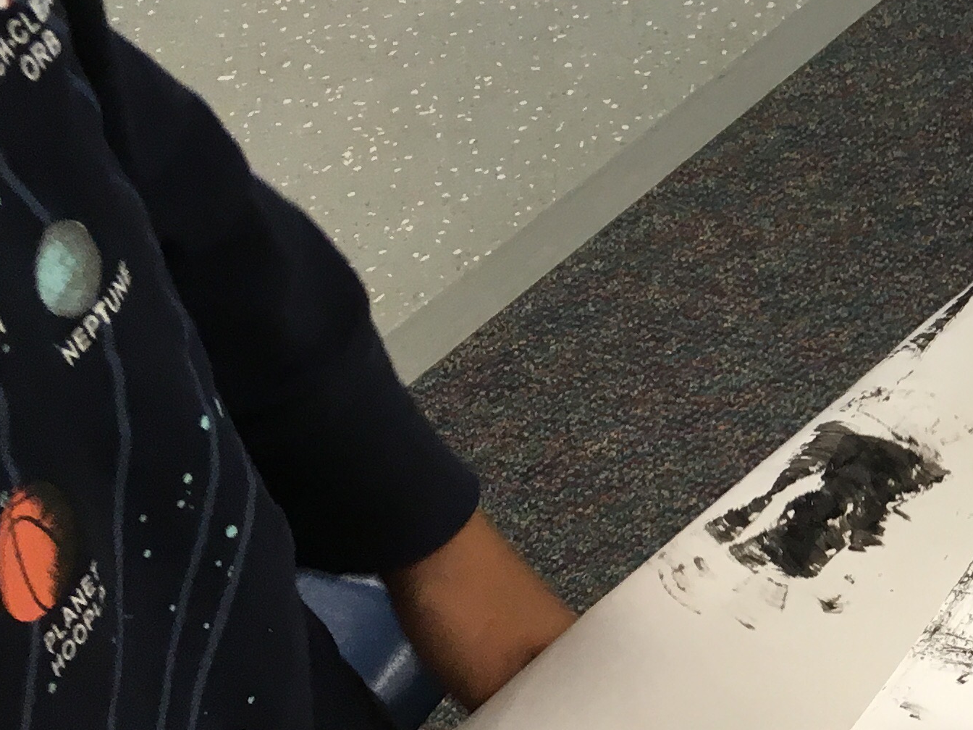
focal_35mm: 87
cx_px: 1386
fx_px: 2445
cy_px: 309
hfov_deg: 20.0
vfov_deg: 17.0
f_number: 2.2
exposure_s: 1/30
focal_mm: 4.15
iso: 50
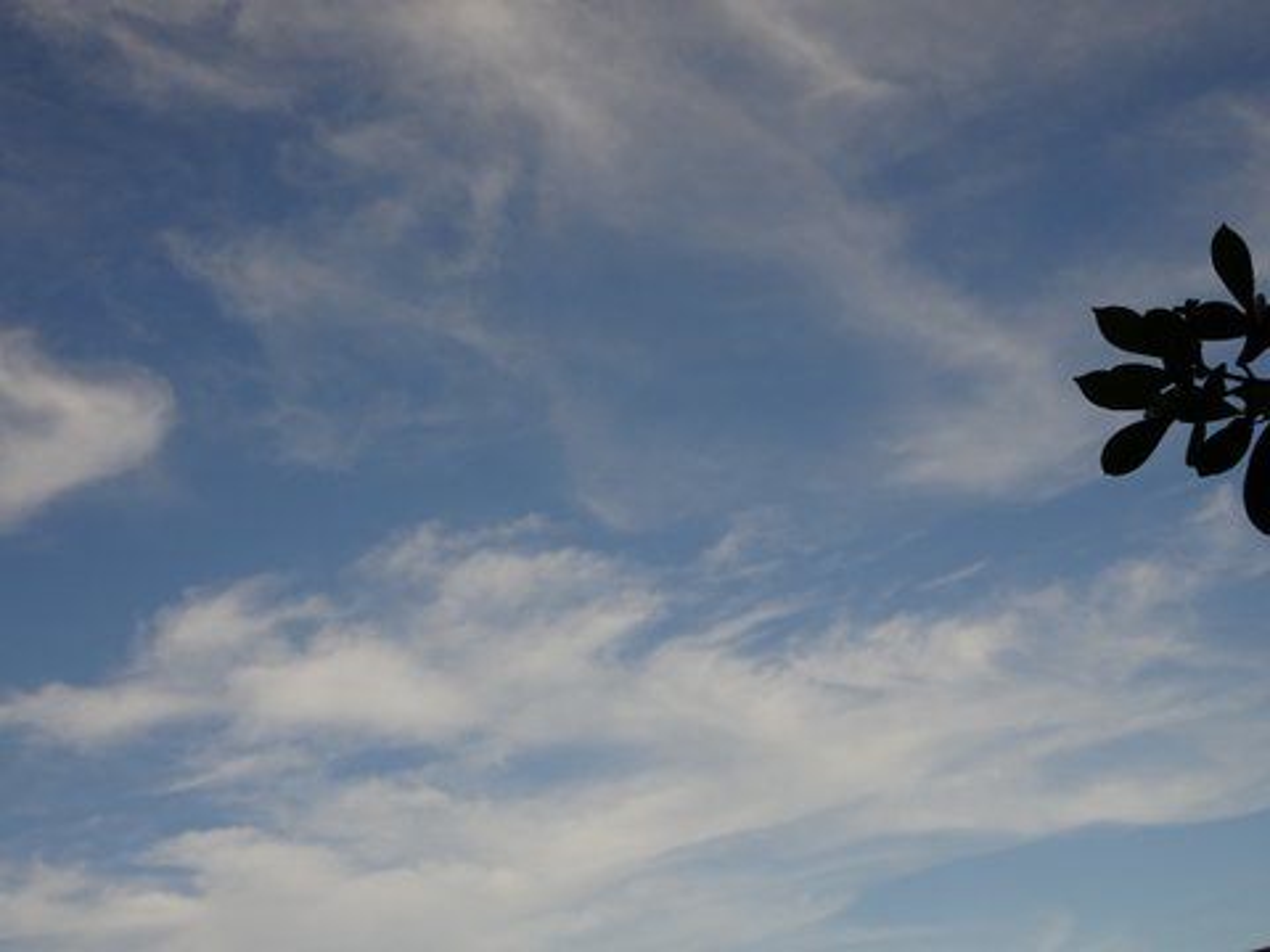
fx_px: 1578
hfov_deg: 43.9
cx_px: 635
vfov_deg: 33.6
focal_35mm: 43
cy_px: 476
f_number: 4
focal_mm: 7.3
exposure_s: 1/1000
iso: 80
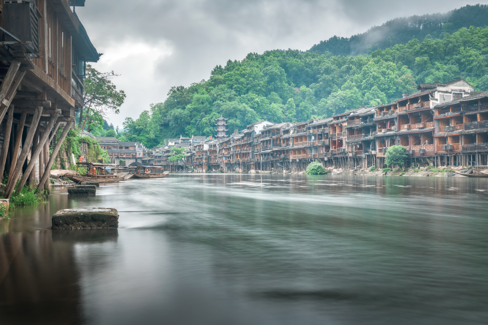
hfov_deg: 41.1
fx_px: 651
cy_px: 162
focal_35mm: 48
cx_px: 244
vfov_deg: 28.1
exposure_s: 15
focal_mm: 48
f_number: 9
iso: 250
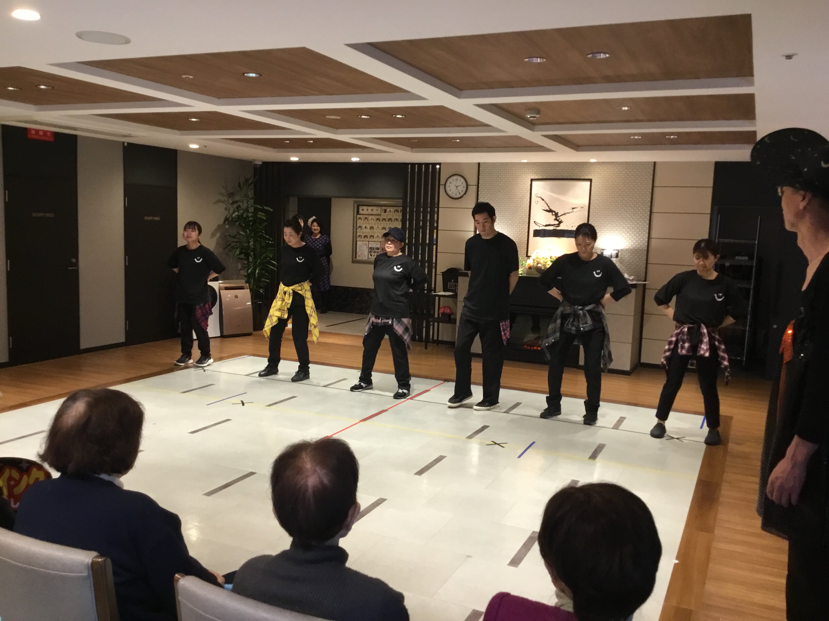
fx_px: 742
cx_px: 414
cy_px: 310
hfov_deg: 58.4
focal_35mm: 31
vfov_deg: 45.4
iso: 100
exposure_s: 1/30
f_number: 2.4
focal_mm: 3.3
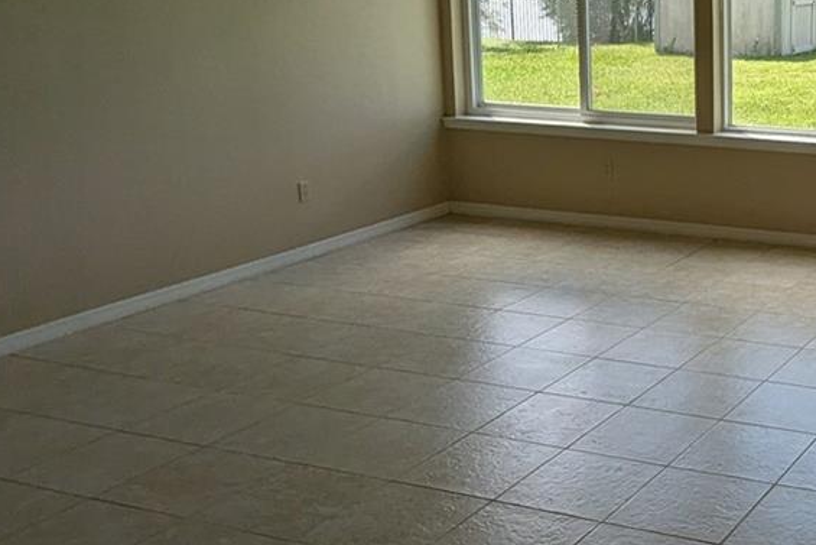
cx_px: 881
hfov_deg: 36.1
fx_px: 1066
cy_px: 119
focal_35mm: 47
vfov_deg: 28.1
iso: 56
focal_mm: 2.35
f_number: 2.2
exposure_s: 1/659
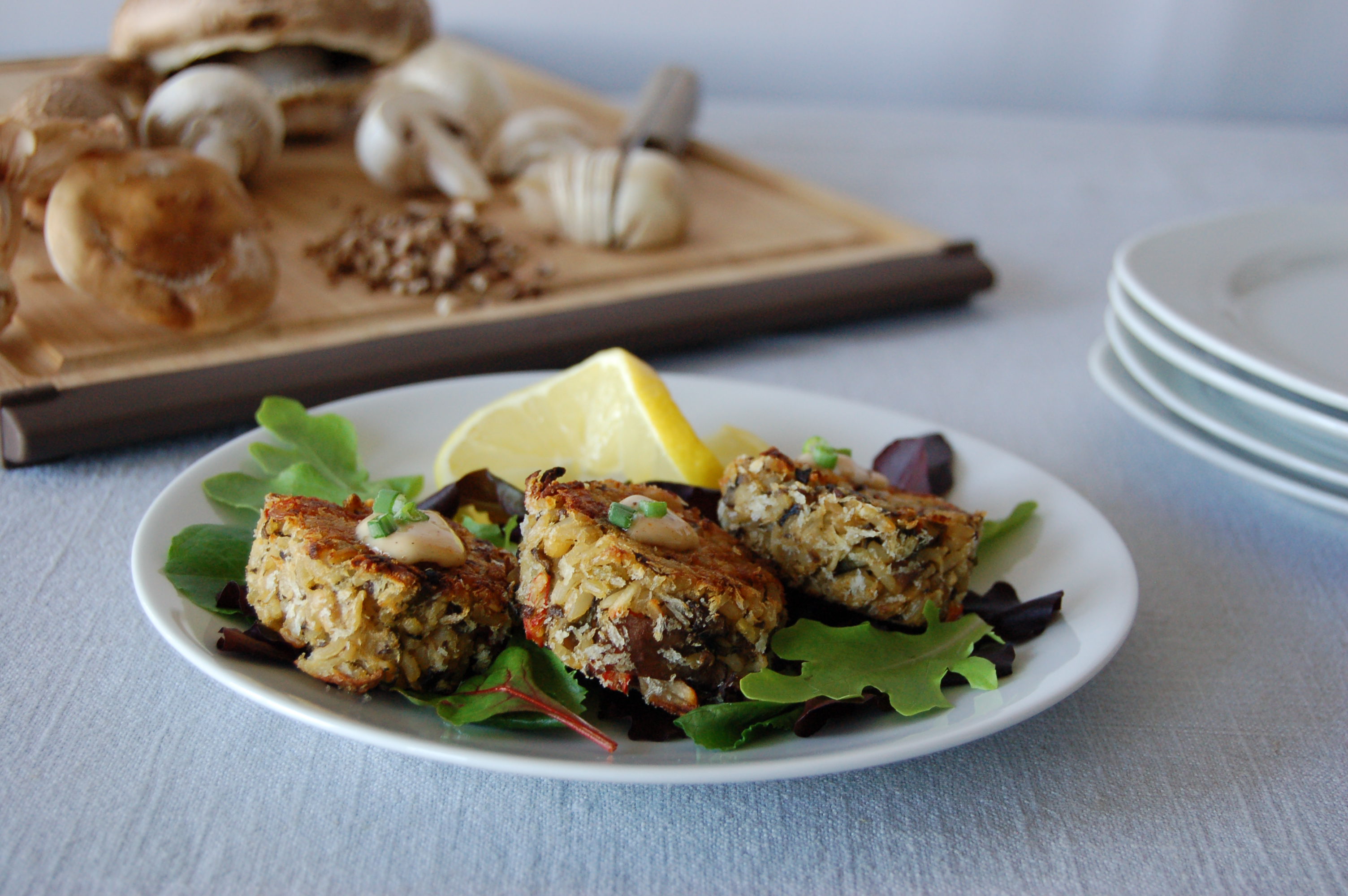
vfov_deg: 21.5
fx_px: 2357
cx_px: 674
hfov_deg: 31.9
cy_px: 448
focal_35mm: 63
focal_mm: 42
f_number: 5.3
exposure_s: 1/30
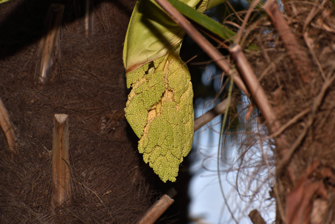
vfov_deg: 8.9
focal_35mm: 155
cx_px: 168
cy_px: 112
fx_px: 1443
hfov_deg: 13.2
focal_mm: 155
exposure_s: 1/320
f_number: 14
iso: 200
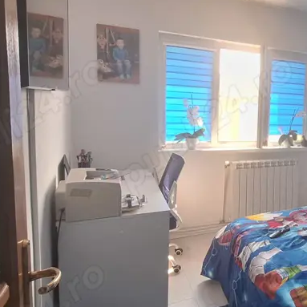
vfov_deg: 53.9
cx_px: 299
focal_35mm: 30
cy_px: 139
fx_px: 301
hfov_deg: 46.3
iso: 64
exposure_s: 1/50
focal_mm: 1.74
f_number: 2.2
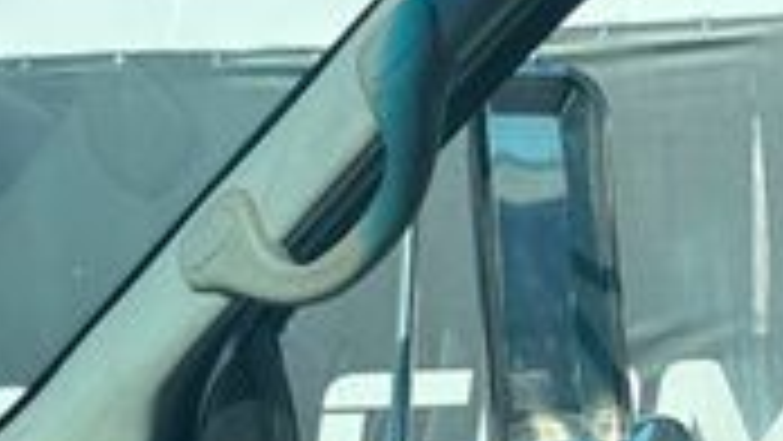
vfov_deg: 12.2
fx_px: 1994
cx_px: 756
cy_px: 580
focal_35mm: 96
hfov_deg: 21.5
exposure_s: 1/3584
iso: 100
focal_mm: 6.76
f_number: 1.78
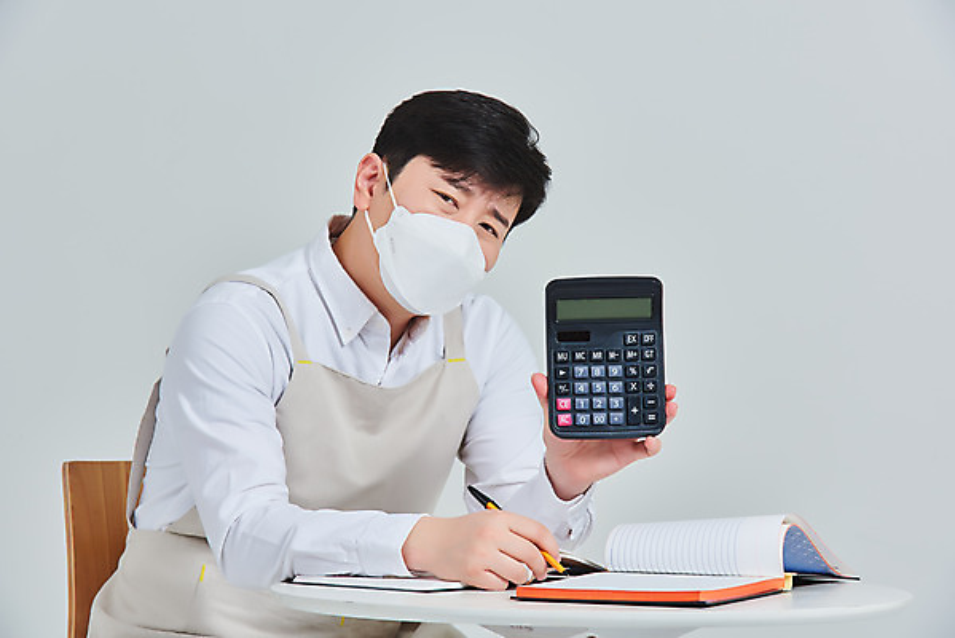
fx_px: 4114
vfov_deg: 8.9
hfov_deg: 13.2
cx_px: 478
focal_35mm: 155
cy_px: 319
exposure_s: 1/125
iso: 100
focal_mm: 155
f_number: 14
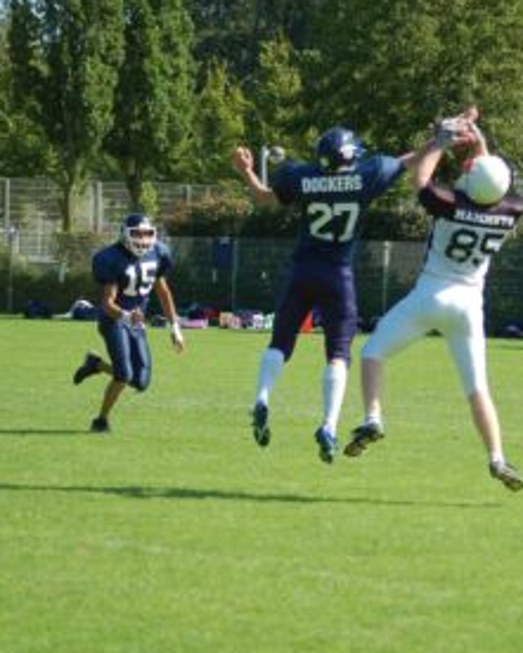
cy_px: 305
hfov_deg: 8.2
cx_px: 413
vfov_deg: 10.2
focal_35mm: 189
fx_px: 3655
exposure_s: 1/1000
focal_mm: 82
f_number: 4
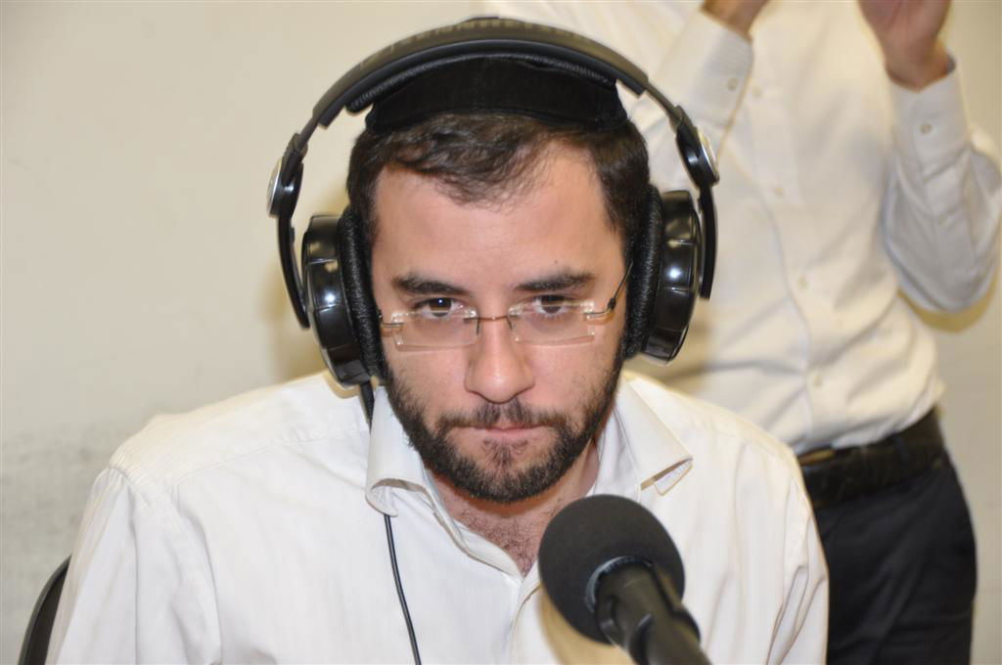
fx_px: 2919
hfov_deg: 19.5
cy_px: 332
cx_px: 501
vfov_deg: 13.0
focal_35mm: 105
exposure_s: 1/60
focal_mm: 70
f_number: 5
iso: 720
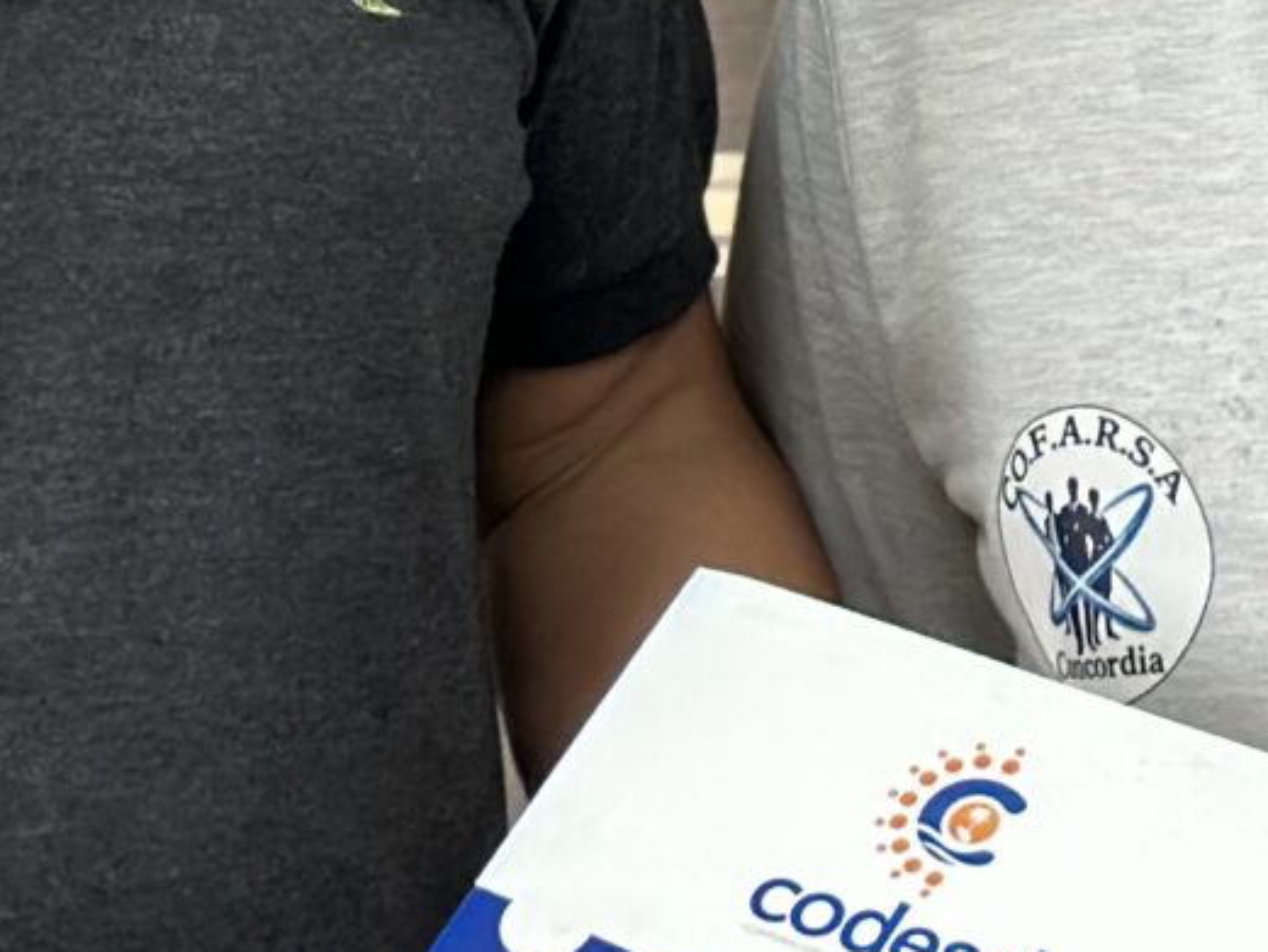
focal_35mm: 236
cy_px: -185
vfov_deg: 6.3
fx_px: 8647
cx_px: 730
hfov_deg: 8.4
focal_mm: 6.86
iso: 125
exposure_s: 1/121
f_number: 1.78
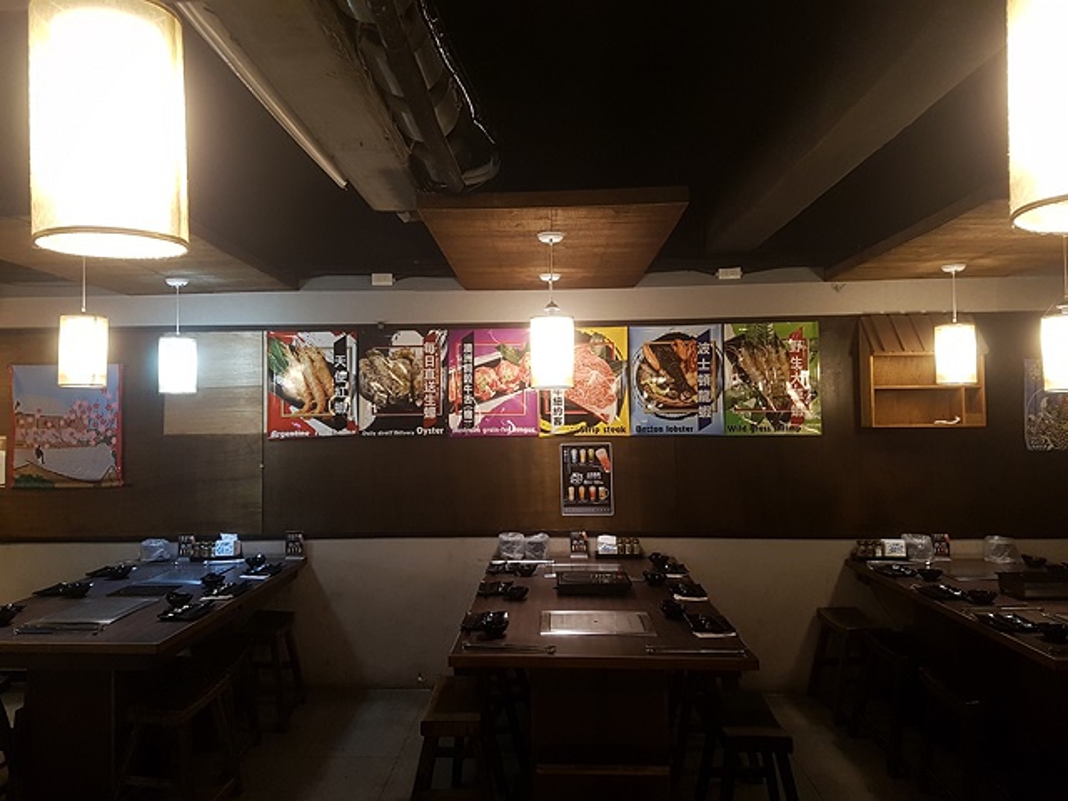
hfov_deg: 67.3
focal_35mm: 26
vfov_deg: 53.1
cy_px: 400
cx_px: 534
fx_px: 802
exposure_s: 1/24
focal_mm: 4.2
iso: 160
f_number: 1.7
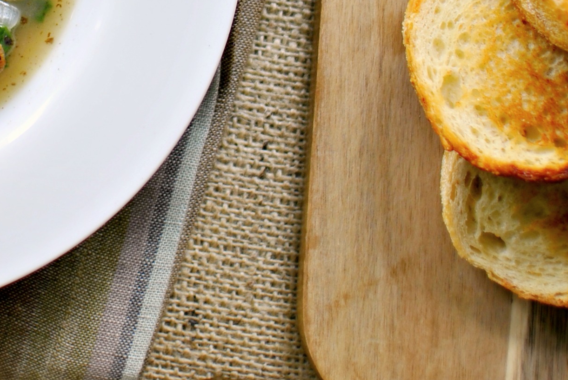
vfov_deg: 9.5
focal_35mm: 142
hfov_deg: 14.3
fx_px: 2249
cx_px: 110
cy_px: -84
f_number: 2
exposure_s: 1/50
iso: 100
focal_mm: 35
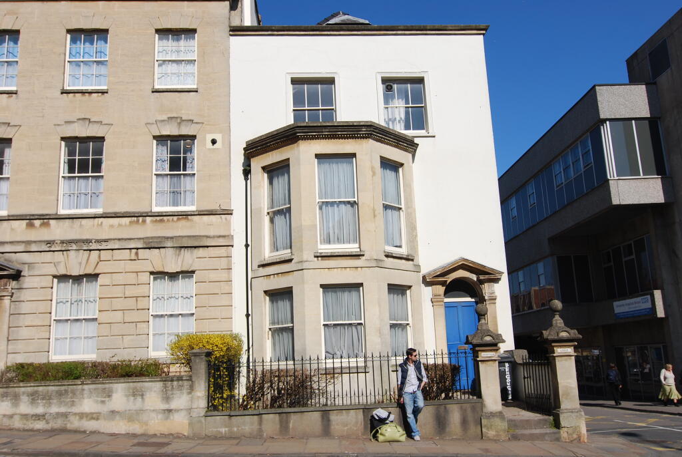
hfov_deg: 57.1
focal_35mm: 33
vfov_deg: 40.1
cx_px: 341
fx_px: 626
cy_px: 228
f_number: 10
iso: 100
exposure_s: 1/320
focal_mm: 22
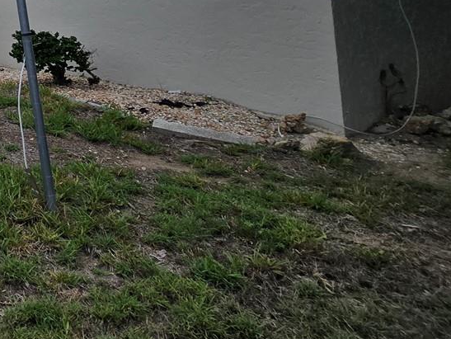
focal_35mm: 38
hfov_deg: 30.7
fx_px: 495
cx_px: -201
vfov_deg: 32.2
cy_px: -54
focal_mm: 2.2
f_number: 2.2
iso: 50
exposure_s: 1/3390
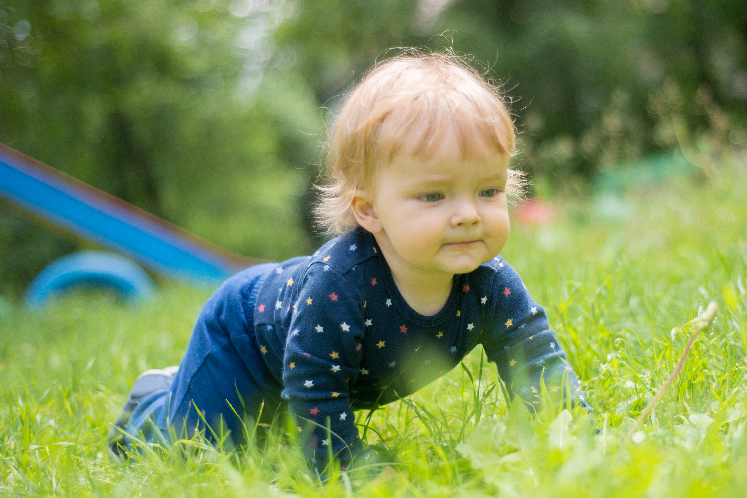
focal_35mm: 61
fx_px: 1266
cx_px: 453
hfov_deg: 32.8
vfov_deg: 22.3
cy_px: 252
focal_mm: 50
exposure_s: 1/2500
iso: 400
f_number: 2.2
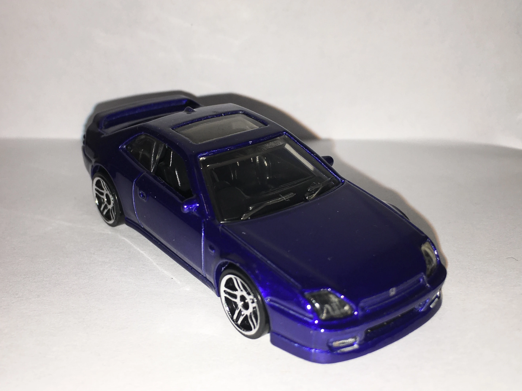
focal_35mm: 29
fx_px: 437
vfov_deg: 48.2
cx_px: 261
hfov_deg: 61.7
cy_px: 196
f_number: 2.2
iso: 25
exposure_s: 1/411
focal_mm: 4.15
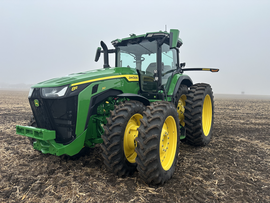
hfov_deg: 71.6
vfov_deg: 56.8
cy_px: 102
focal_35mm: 24
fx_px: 187
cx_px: 135
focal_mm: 6.86
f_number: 1.78
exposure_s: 1/857
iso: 80
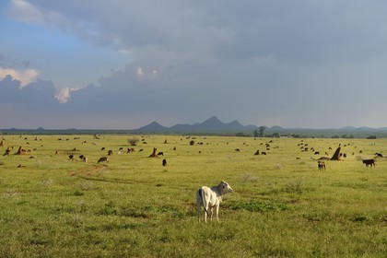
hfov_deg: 28.8
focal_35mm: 70
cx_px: 194
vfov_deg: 19.5
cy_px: 129
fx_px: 752
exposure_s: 1/250
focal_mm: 70
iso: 200
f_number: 11
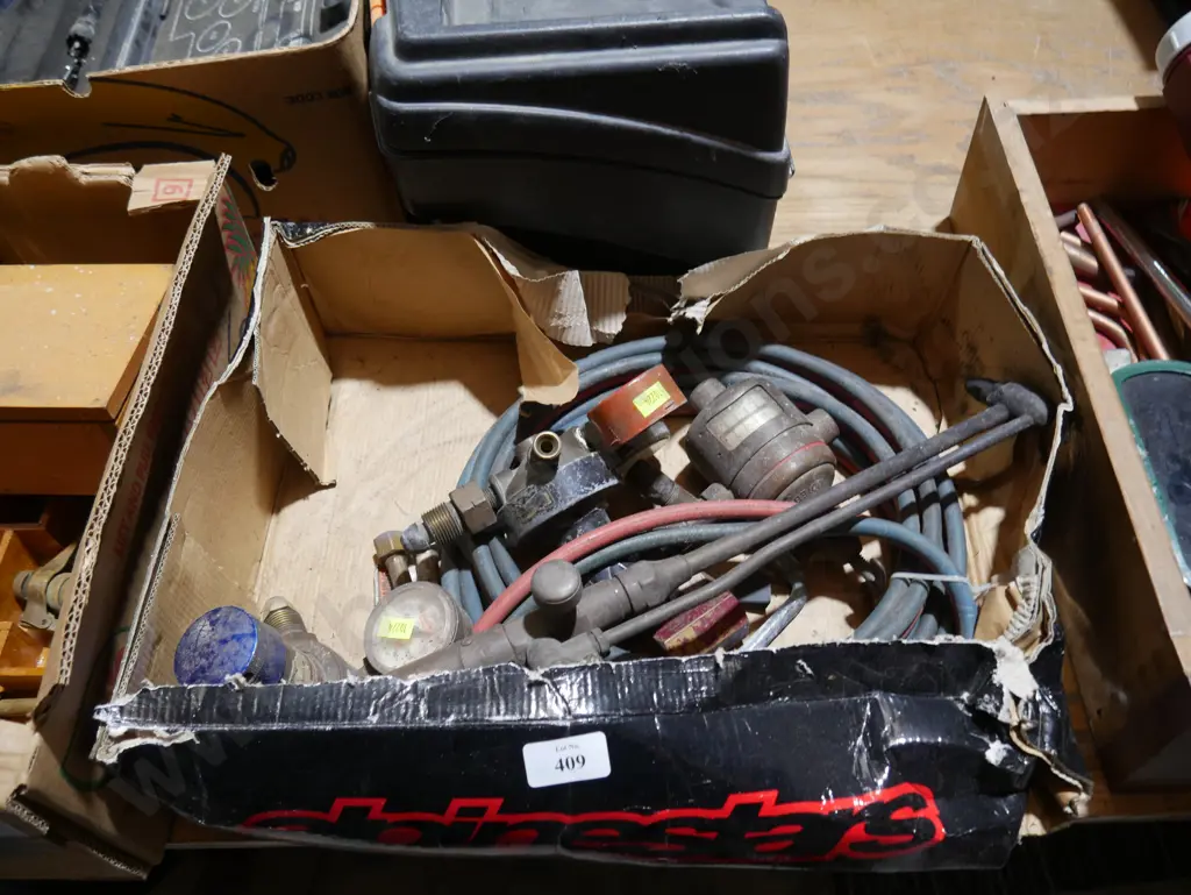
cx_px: 596
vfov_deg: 49.8
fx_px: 964
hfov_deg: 63.4
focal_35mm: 28
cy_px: 448
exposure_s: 1/60
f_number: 3.5
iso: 400
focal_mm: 14
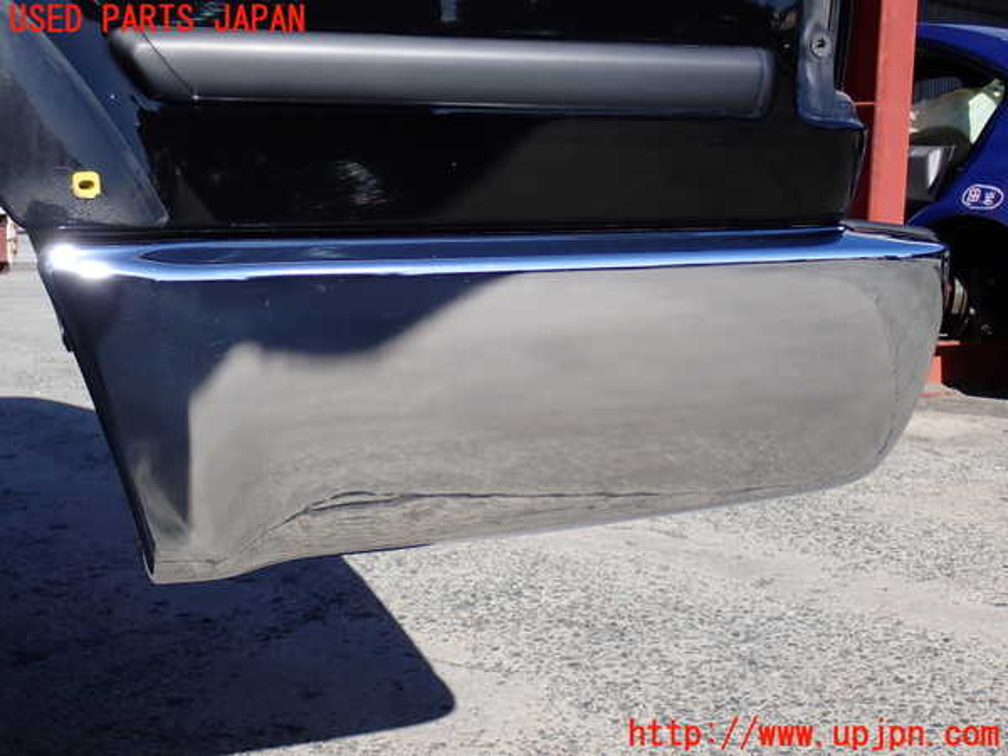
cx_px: 504
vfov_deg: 29.1
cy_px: 378
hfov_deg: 38.2
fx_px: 1456
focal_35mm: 50
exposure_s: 1/500
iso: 100
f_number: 4.5
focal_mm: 9.01
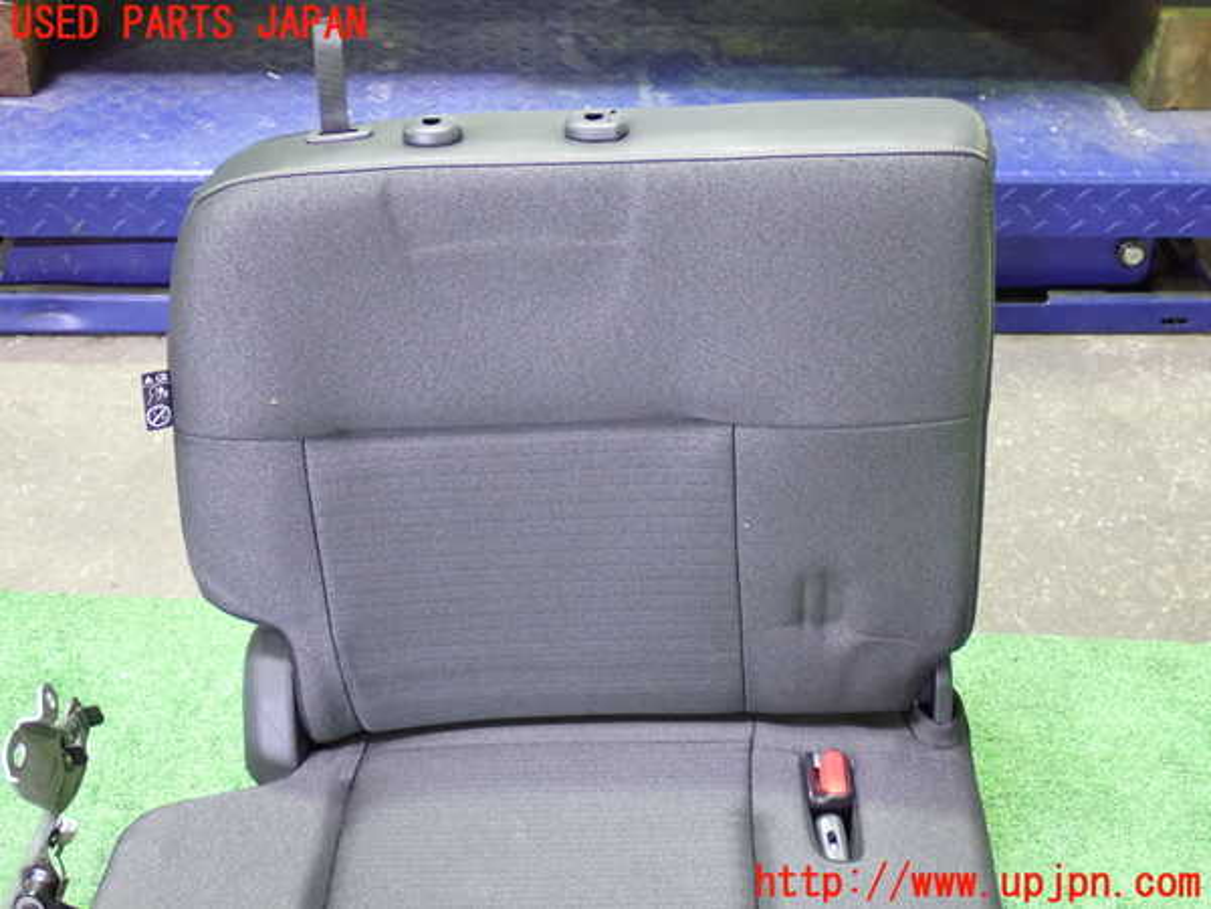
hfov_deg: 38.2
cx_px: 606
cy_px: 454
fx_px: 1749
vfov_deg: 29.1
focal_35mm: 50
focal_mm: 9.01
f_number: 3.2
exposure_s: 1/13
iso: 1250
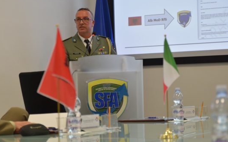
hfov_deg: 14.3
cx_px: 113
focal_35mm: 147
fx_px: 910
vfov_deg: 8.9
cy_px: 67
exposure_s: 1/60
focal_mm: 85
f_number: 5.6
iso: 800
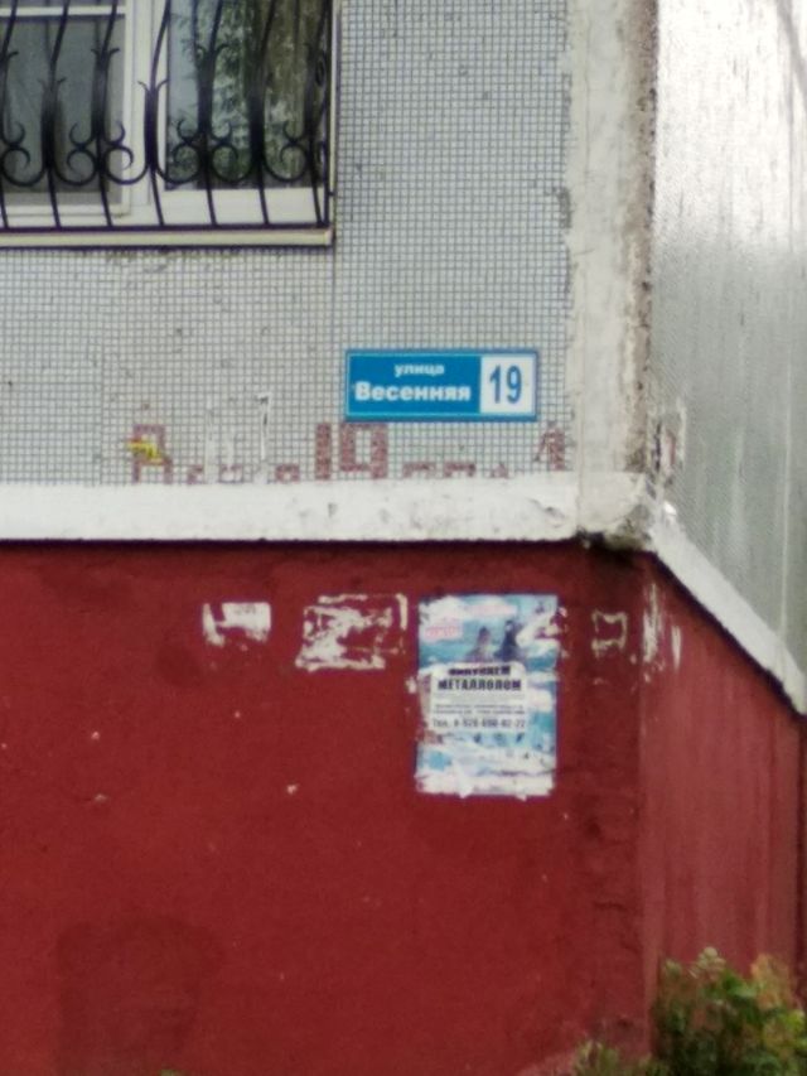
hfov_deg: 53.1
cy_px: 538
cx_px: 404
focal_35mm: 26
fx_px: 808
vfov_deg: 67.3
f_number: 2.2
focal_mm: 3.81
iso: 100
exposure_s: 1/143
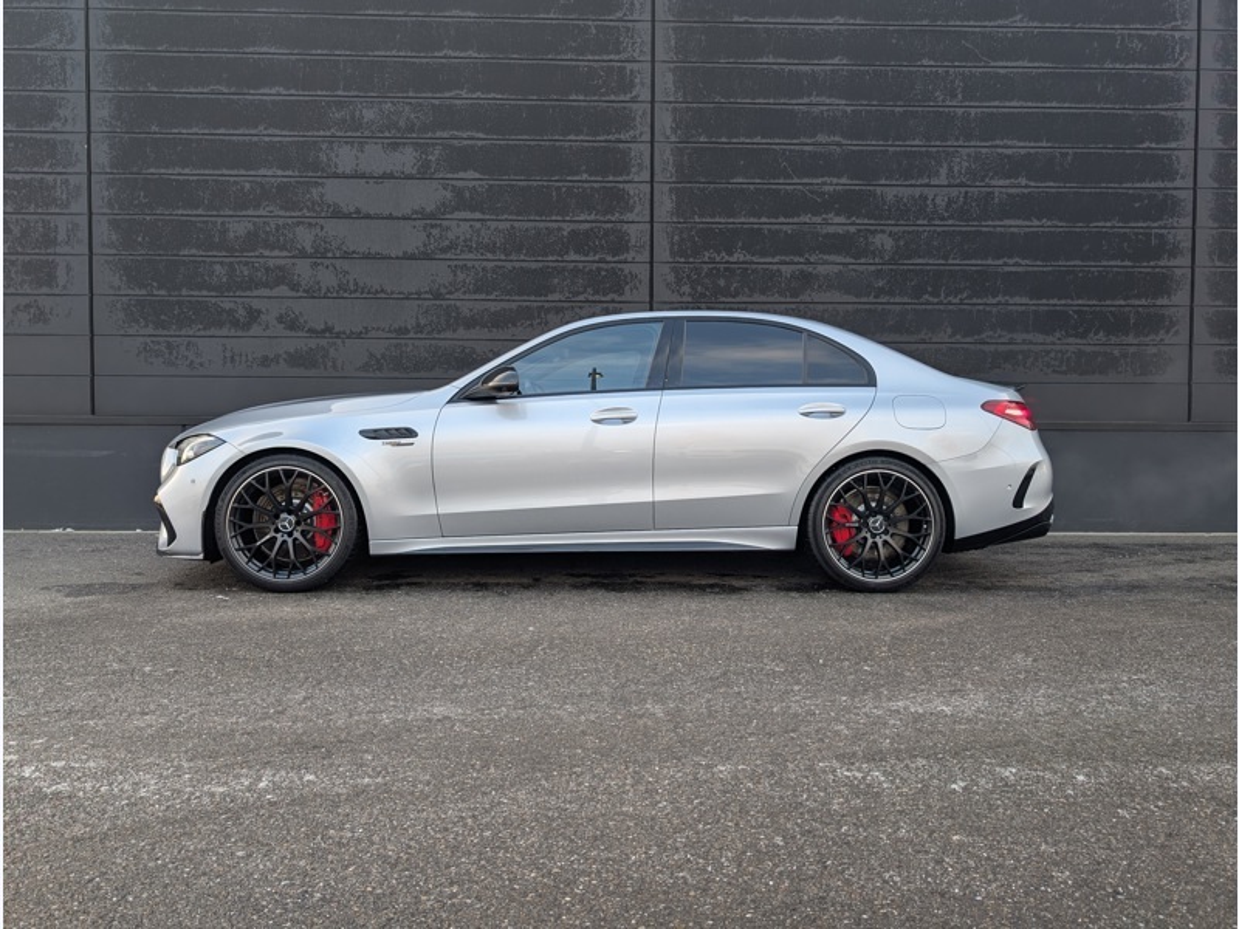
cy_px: 464
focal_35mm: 24
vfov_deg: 56.8
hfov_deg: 71.6
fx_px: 859
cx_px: 620
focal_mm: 6.9
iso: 22
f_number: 1.68
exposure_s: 1/78.7
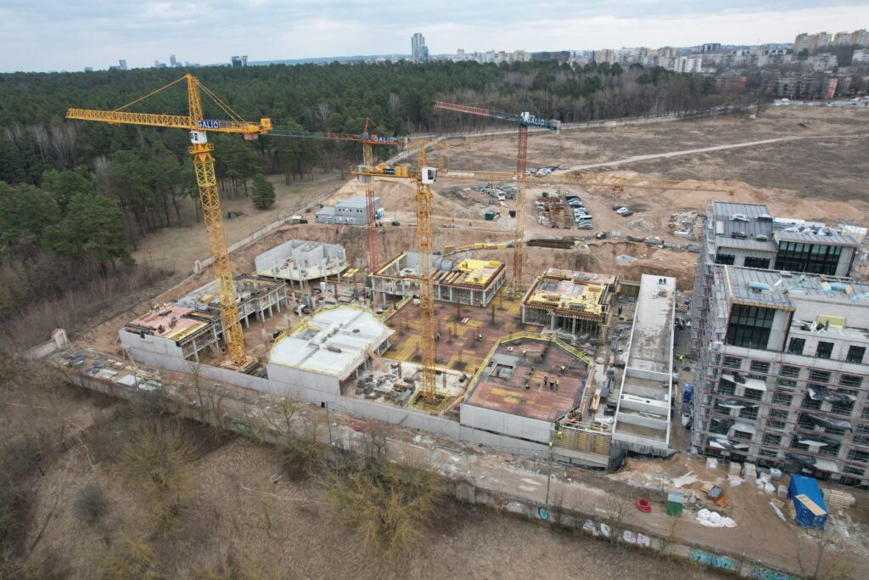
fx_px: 531
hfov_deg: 78.6
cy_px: 290
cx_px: 434
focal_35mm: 22
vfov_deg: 57.2
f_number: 2.8
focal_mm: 8.38
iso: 200
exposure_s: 1/400
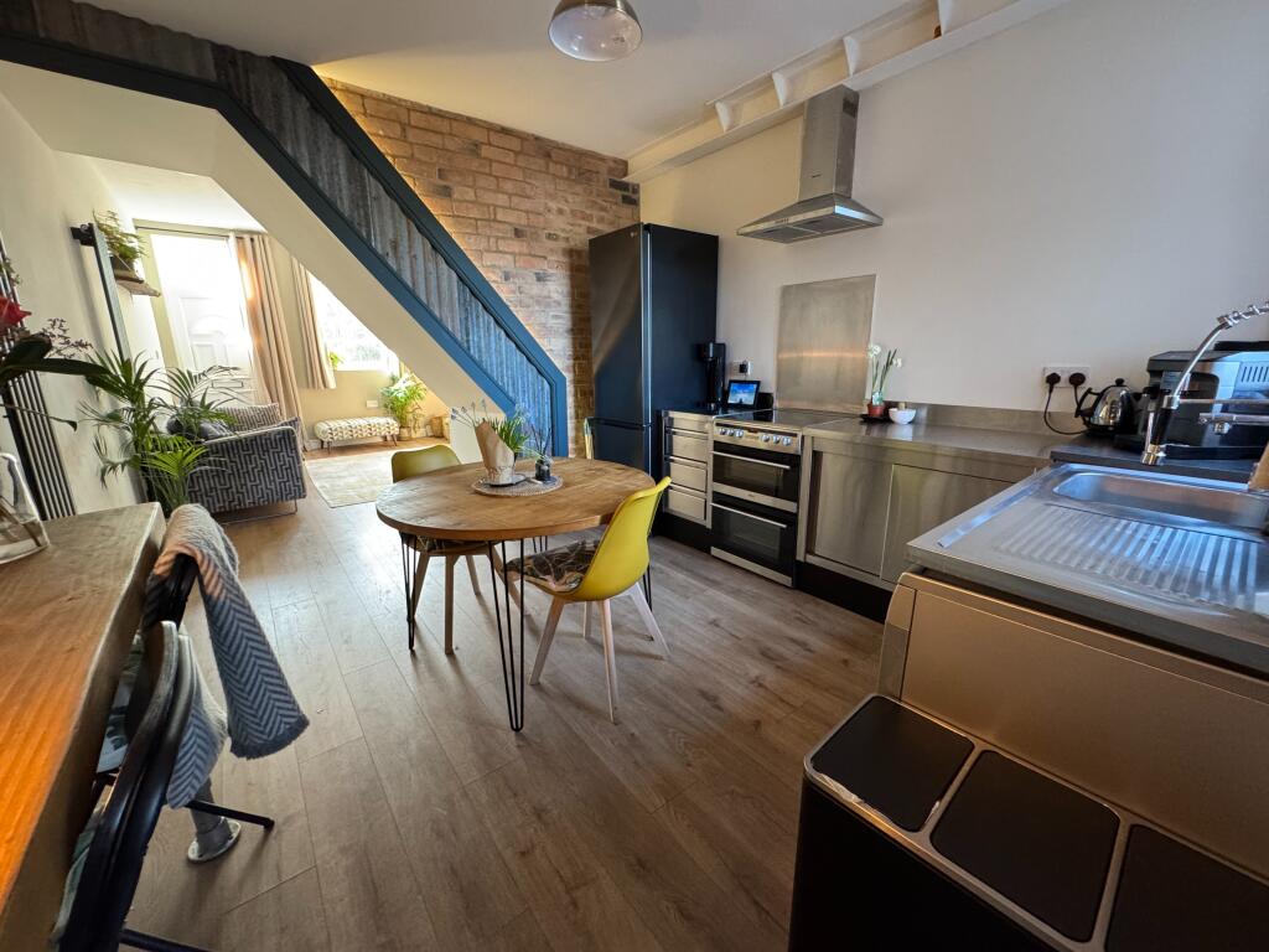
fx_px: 513
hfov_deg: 102.1
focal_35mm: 14
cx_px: 634
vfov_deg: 85.7
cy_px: 476
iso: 500
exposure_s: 1/50
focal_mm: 2.22
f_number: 2.2
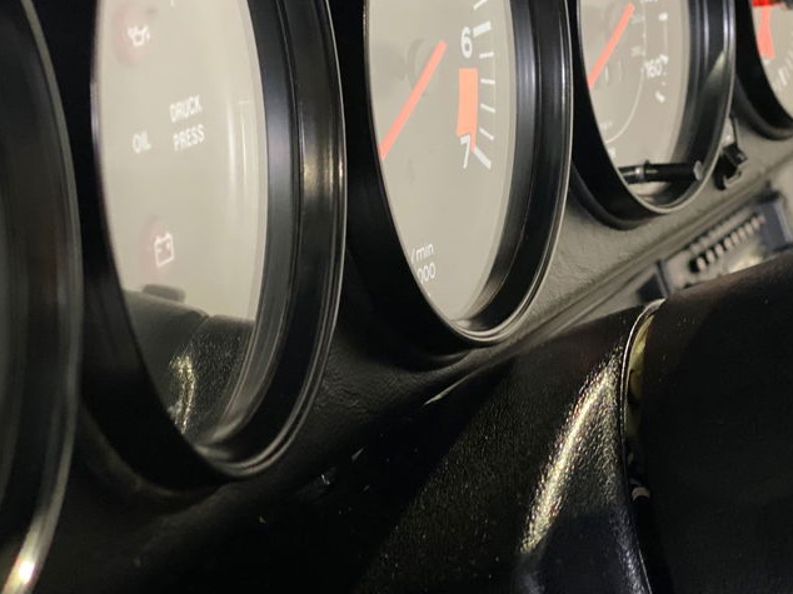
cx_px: 469
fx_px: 1924
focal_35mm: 84
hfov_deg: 23.3
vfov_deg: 17.5
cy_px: 234
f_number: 2
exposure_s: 1/14
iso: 400
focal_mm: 6
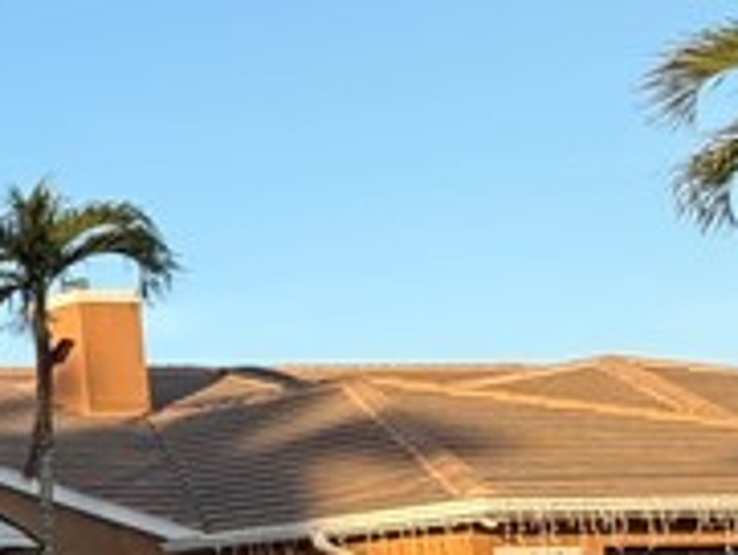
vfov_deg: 18.1
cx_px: -1268
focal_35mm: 79
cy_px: 588
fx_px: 1685
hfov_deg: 13.0
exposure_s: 1/502
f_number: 2.2
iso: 50
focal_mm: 2.22
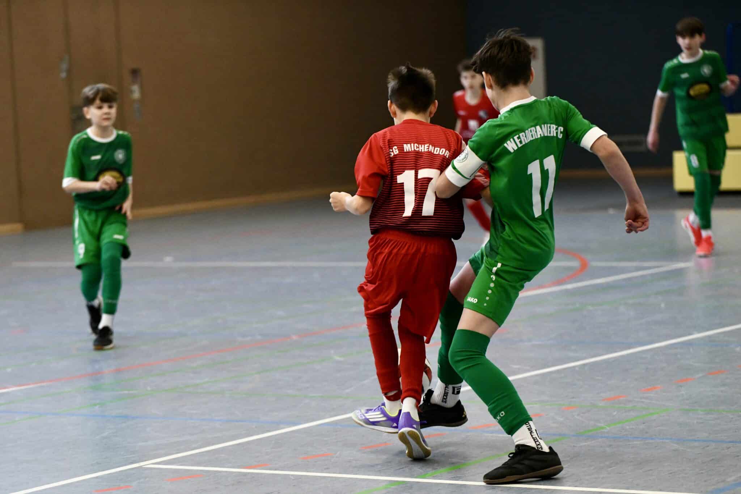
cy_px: 247
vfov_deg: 11.0
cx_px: 370
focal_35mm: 125
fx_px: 2573
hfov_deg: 16.4
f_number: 2.8
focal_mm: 125
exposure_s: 1/1250
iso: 5000
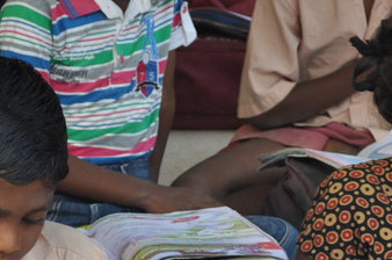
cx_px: 203
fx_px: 2271
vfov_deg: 6.5
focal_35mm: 209
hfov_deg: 9.9
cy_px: 284
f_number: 5.3
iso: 400
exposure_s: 1/60
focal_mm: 46
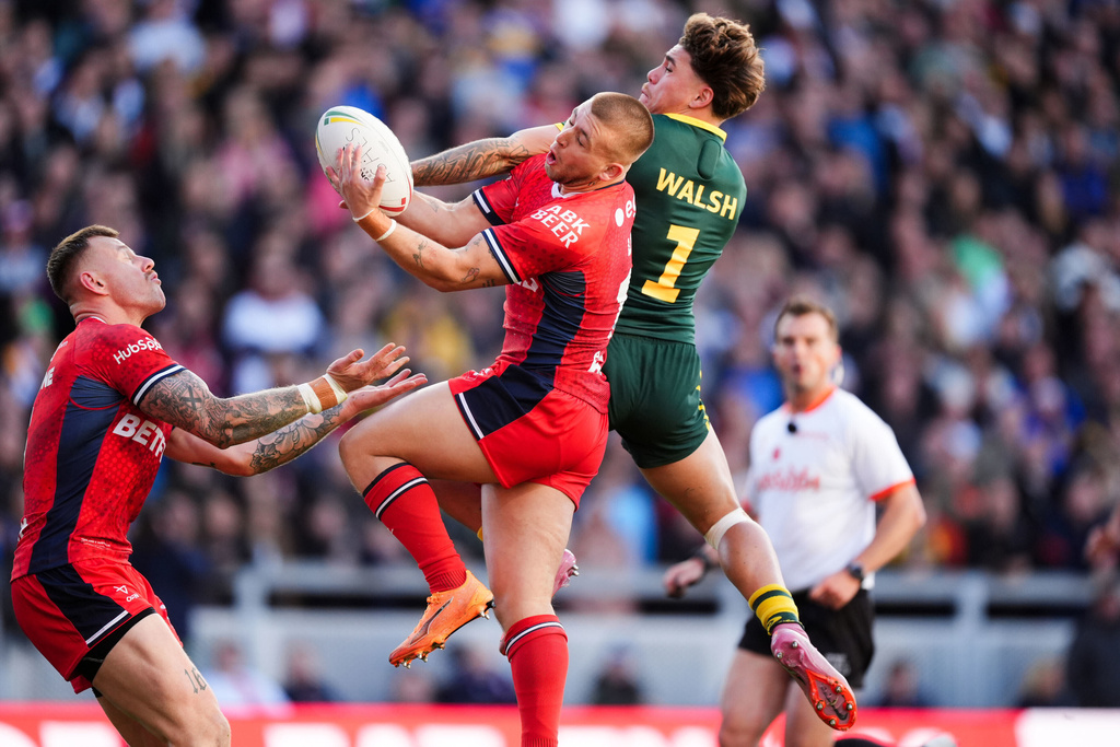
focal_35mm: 400
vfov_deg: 3.4
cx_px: 560
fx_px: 12445
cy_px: 374
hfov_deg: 5.2
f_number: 2.8
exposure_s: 1/2000
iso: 1250
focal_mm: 400
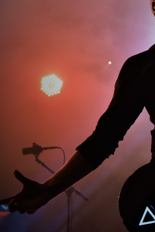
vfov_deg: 11.0
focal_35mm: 186
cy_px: 47
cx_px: 179
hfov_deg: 7.3
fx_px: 1201
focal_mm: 50
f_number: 8
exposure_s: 1/250
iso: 800
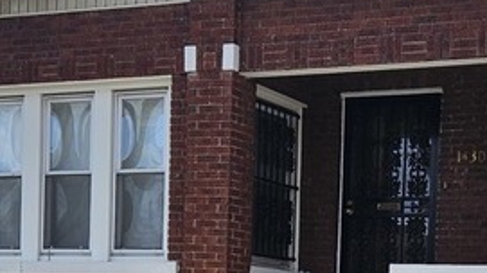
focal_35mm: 100
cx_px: 295
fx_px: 1290
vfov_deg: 11.7
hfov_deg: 21.3
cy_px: 368
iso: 25
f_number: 1.8
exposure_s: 1/2027
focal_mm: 5.4
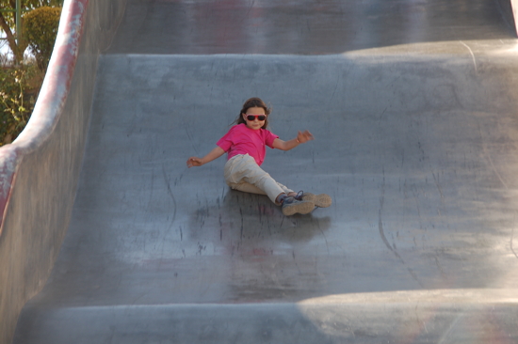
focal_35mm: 174
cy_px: 172
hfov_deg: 11.8
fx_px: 2502
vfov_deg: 7.9
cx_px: 259
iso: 200
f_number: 6
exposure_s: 1/200
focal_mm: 116
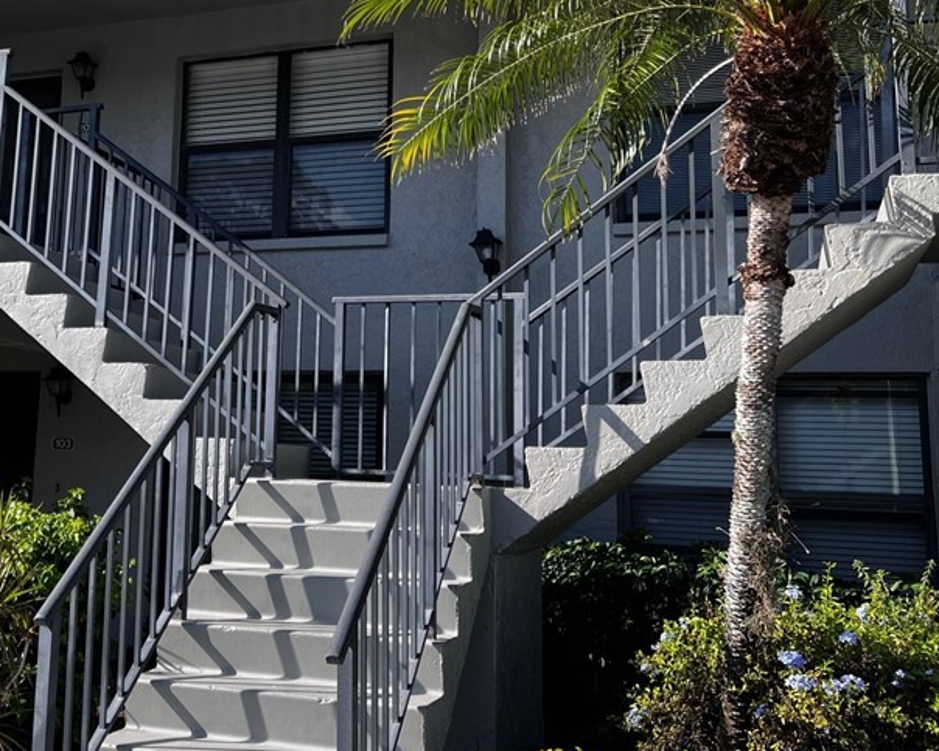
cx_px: 258
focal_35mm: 43
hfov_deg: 41.9
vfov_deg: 34.6
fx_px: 1195
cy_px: 263
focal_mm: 5.7
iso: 50
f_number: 1.5
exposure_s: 1/1669
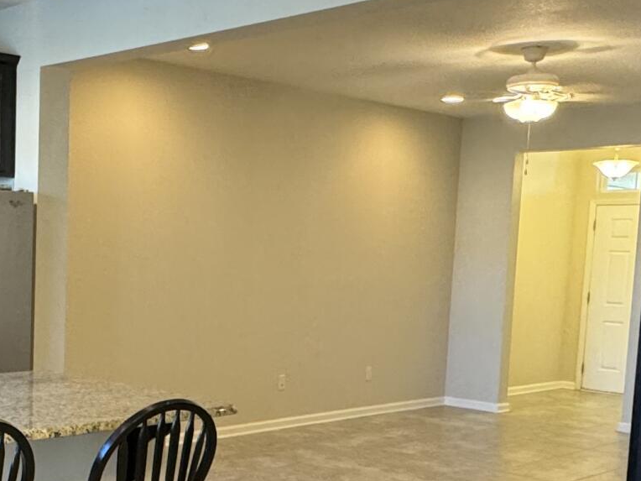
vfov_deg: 26.2
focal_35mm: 55
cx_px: 73
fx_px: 1018
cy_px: 359
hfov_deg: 33.2
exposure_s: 1/60
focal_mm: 2.22
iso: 400
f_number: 2.2
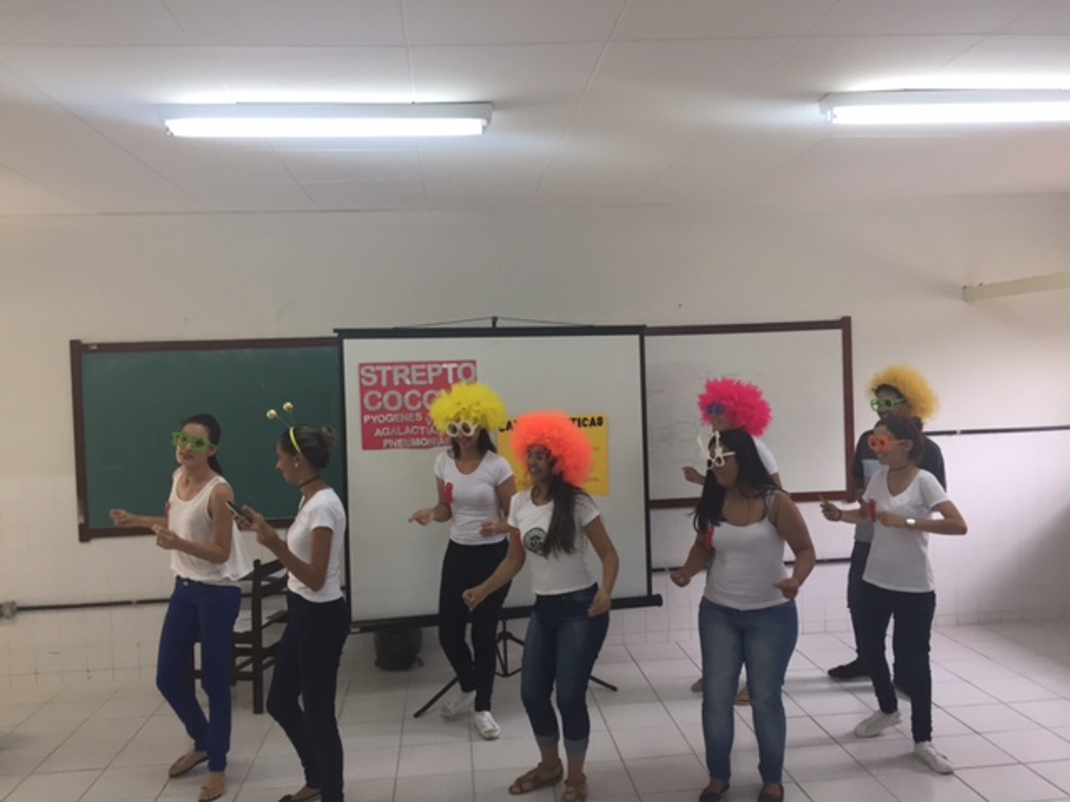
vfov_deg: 48.2
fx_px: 896
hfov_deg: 61.7
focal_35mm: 29
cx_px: 535
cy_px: 401
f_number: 2.2
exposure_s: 1/30
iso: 32
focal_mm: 4.15
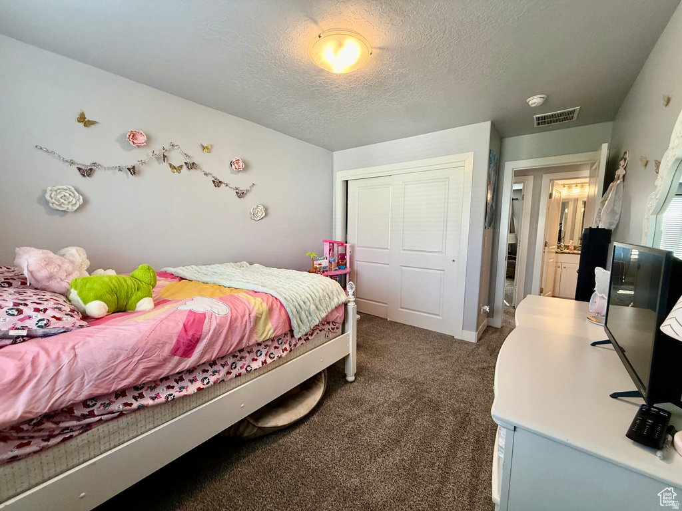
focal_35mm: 14
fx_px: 276
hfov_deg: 102.1
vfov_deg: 85.7
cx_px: 341
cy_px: 256
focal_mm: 2.22
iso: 200
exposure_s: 1/120
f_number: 2.2
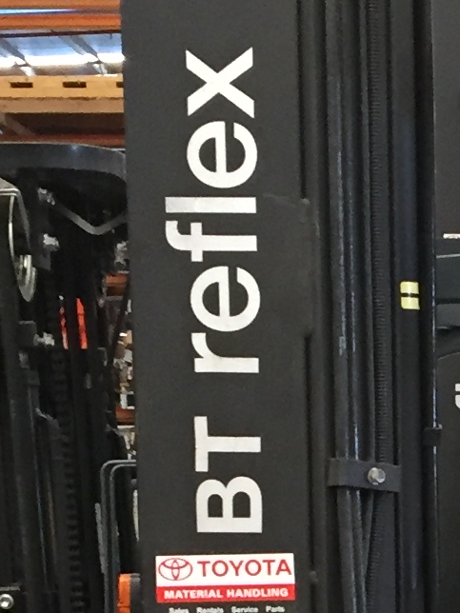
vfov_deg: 12.7
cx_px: 610
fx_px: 2605
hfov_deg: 9.9
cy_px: 922
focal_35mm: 147
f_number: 2.2
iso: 200
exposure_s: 1/33
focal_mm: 4.15
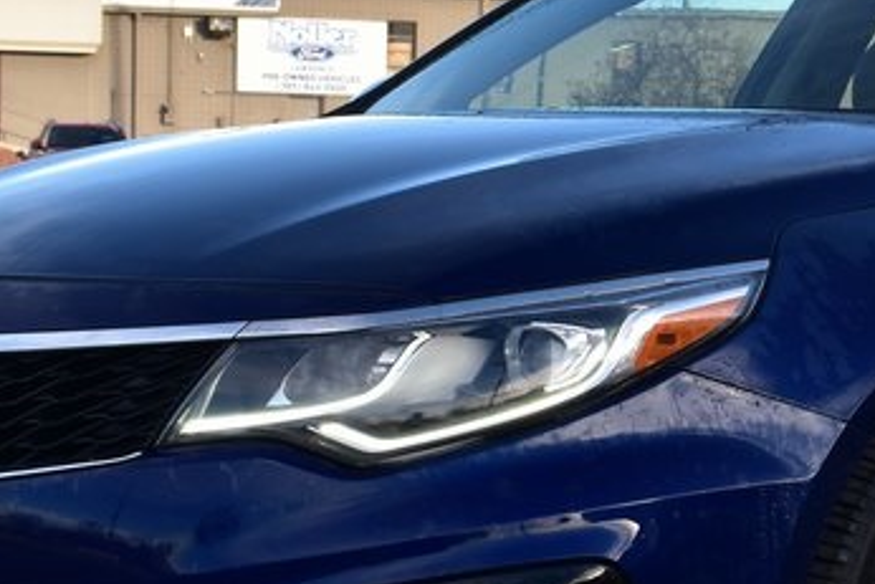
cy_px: 411
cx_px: 807
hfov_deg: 14.3
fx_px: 3453
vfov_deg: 9.7
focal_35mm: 142
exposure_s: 1/200
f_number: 10
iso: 400
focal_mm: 32
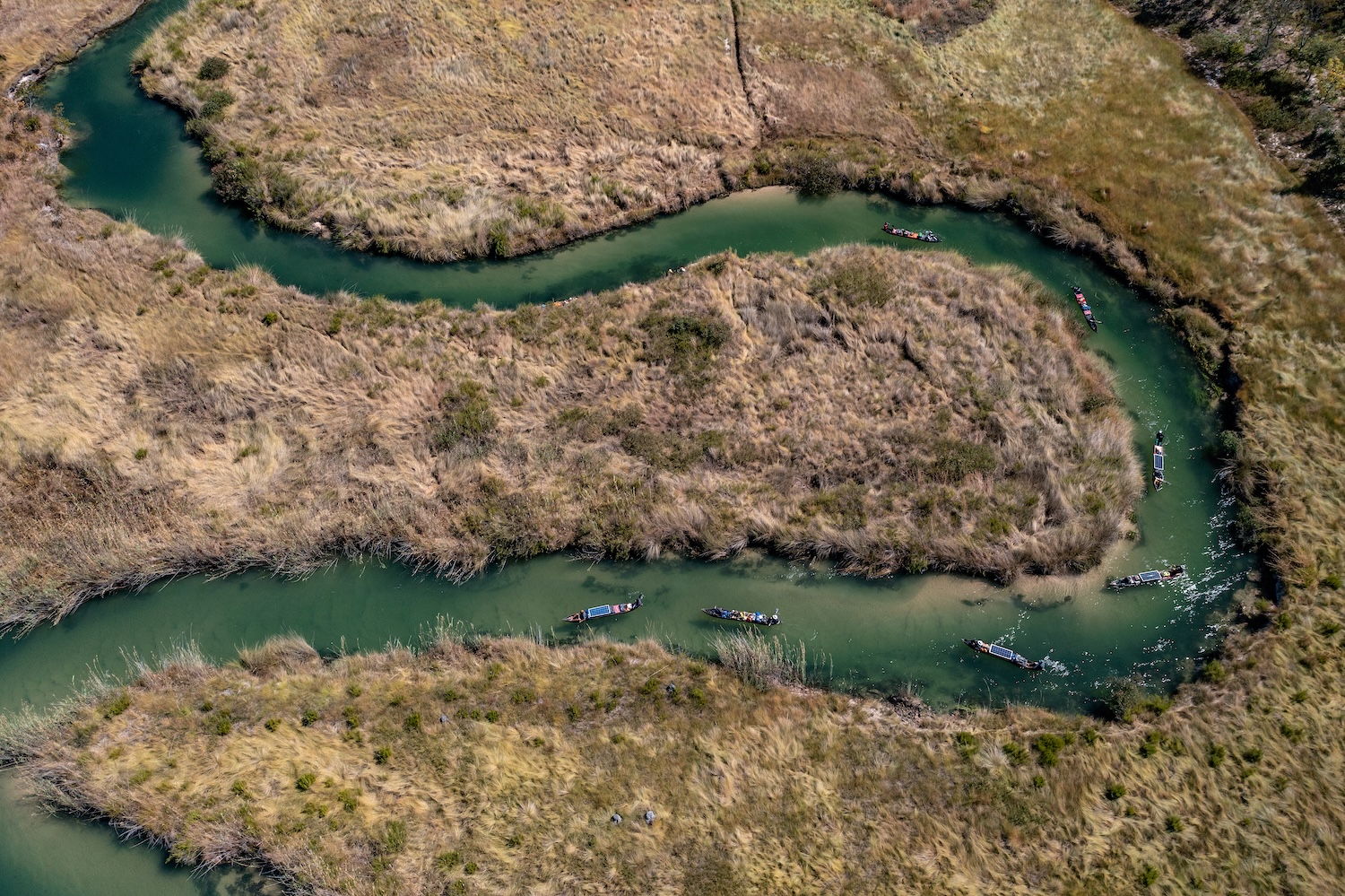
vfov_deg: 46.4
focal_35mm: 28
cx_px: 672
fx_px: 1046
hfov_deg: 65.5
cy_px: 448
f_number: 5
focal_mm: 10.26
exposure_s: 1/240
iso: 100
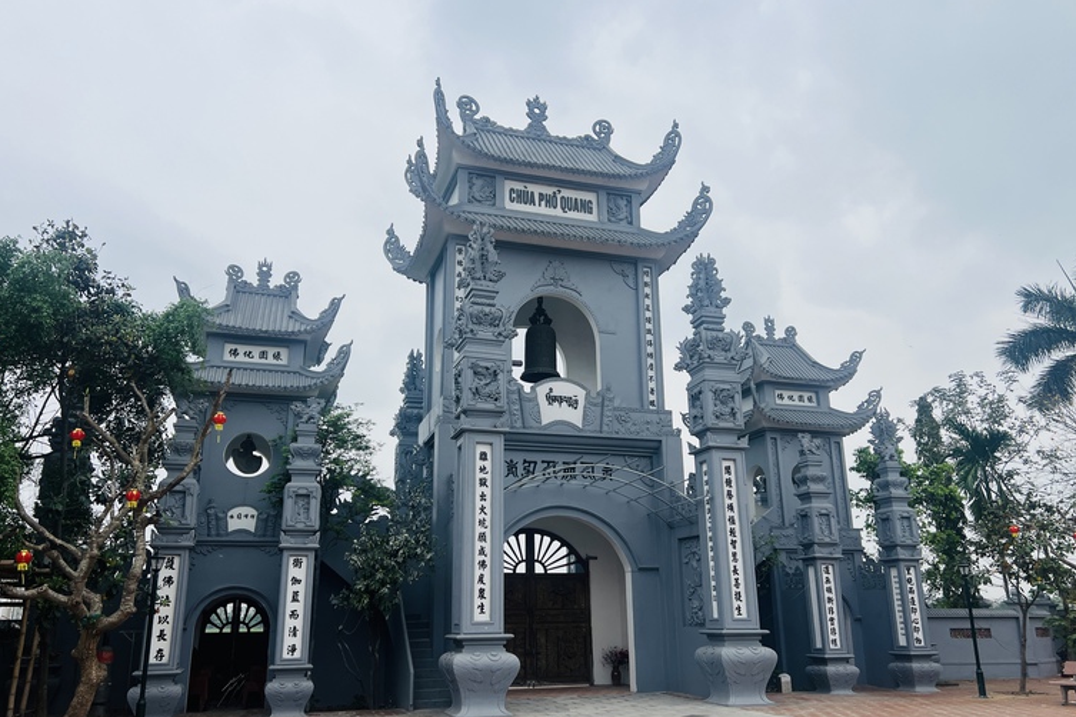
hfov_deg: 65.5
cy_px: 378
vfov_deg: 46.4
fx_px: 837
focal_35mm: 28
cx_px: 543
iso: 50
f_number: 1.5
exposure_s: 1/2208
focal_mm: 5.7
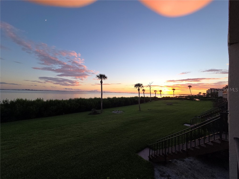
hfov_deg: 106.2
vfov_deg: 89.9
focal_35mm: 13
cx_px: 120
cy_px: 90
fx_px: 90
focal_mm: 2.2
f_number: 2.2
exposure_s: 1/197
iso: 50
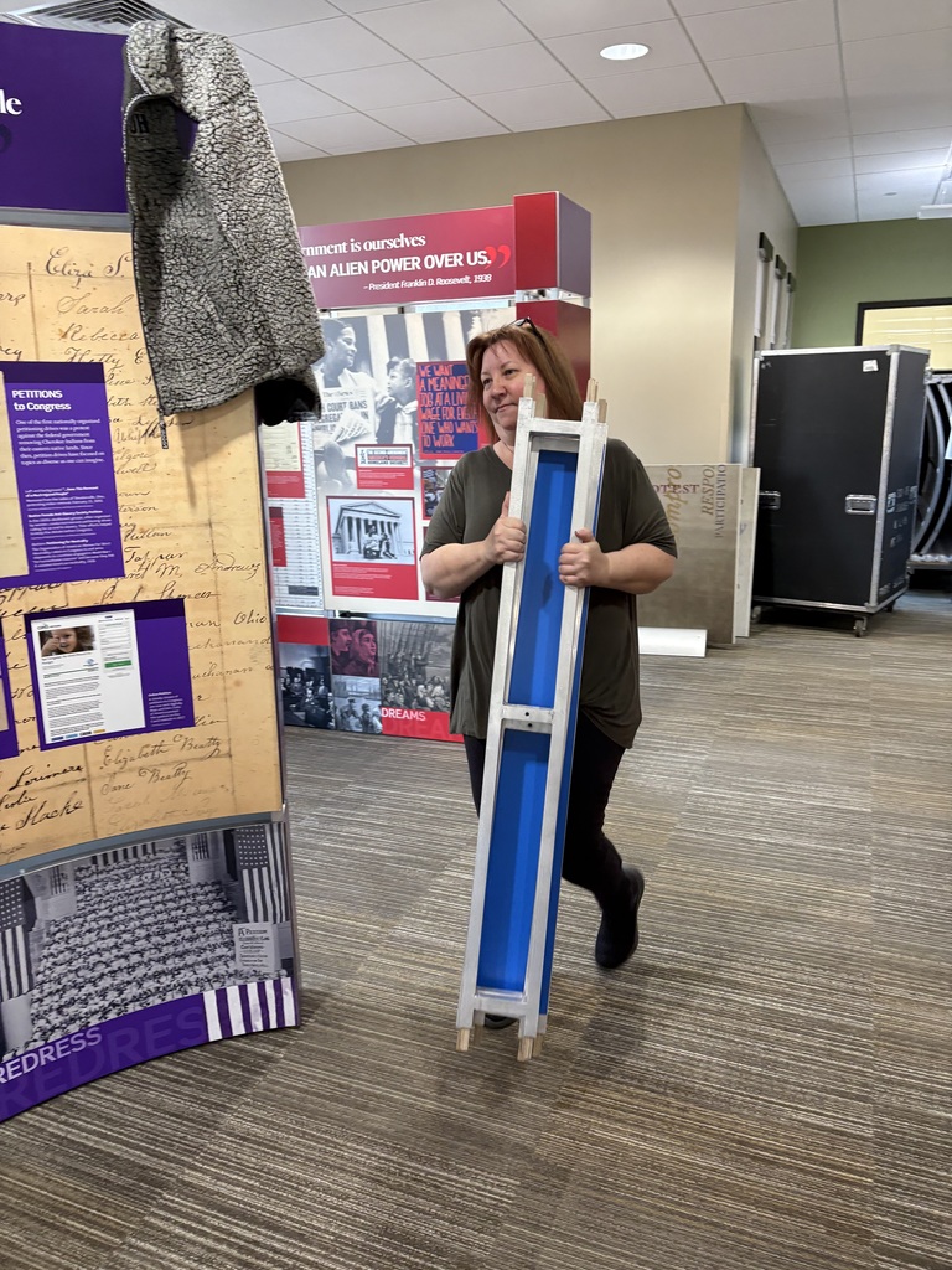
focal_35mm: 26
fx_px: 953
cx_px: 476
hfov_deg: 53.1
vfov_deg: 67.3
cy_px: 635
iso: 200
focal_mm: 5.96
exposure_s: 1/60
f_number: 1.6
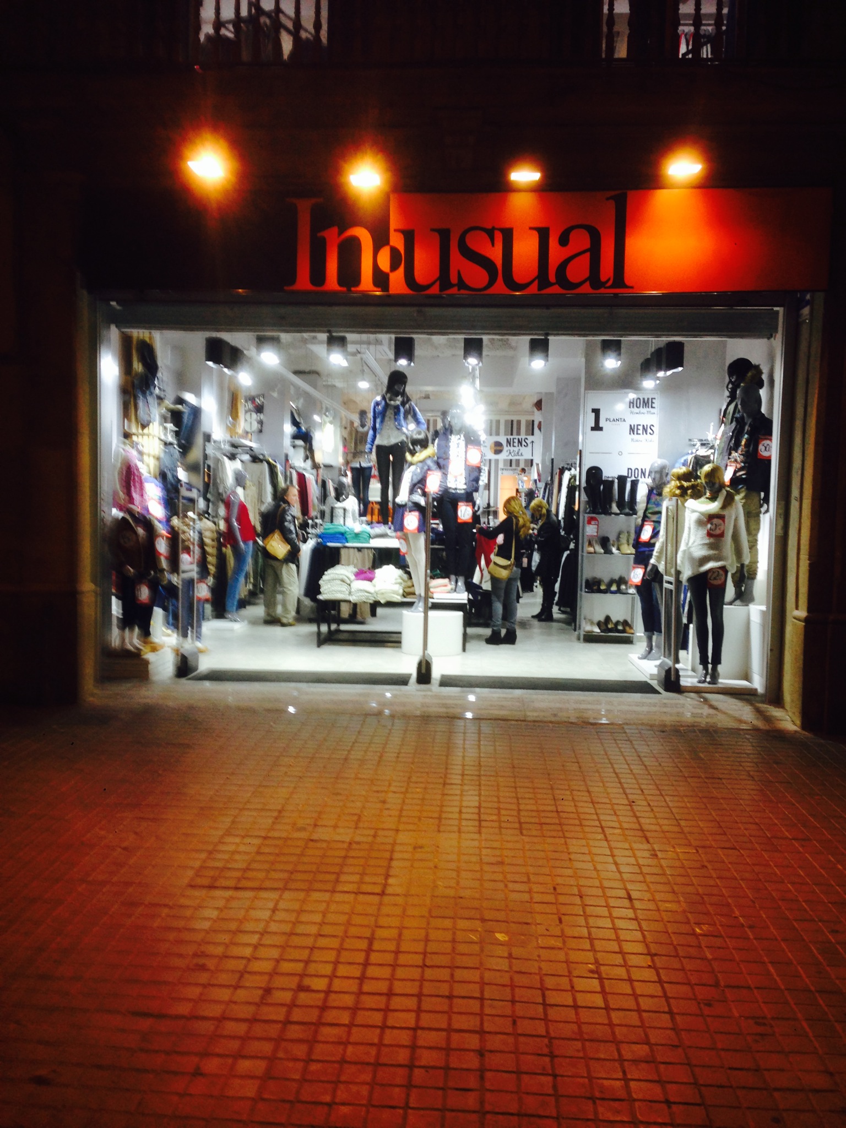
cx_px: 423
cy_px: 564
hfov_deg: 42.9
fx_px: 1075
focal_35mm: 33
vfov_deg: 55.4
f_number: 2.4
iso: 50
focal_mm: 4.12
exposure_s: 1/30
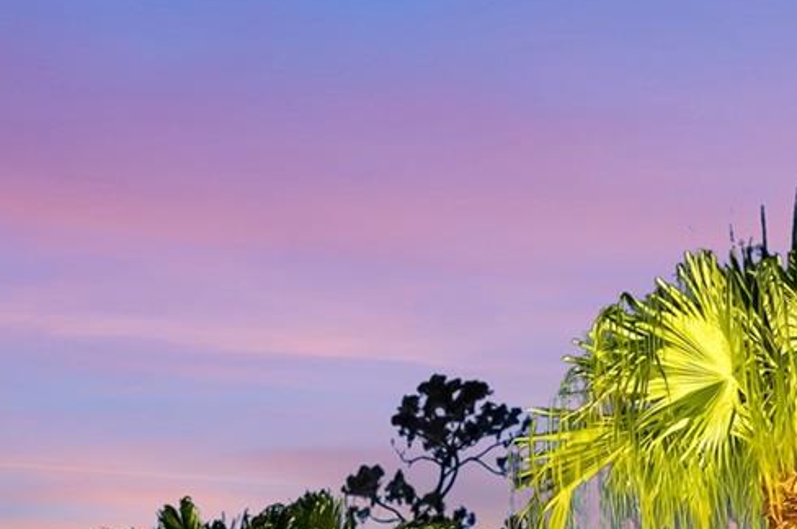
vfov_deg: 18.2
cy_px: 878
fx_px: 1393
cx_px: 247
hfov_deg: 31.6
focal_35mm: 63
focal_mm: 10
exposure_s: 1.6
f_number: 8
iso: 640
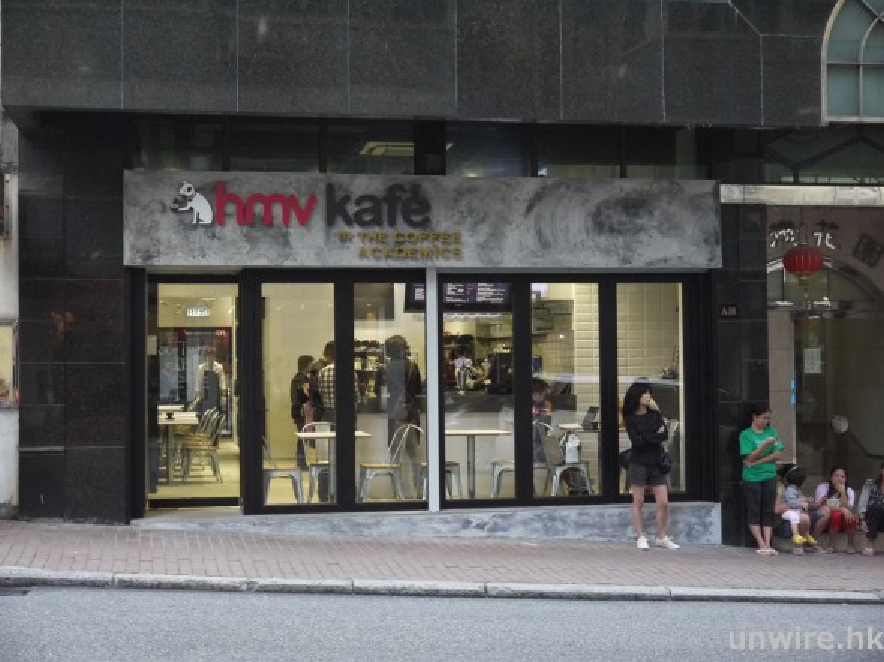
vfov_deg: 26.1
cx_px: 442
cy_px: 331
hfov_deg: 34.4
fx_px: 1430
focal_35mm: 56
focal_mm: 28
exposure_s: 1/100
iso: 800
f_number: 4.8
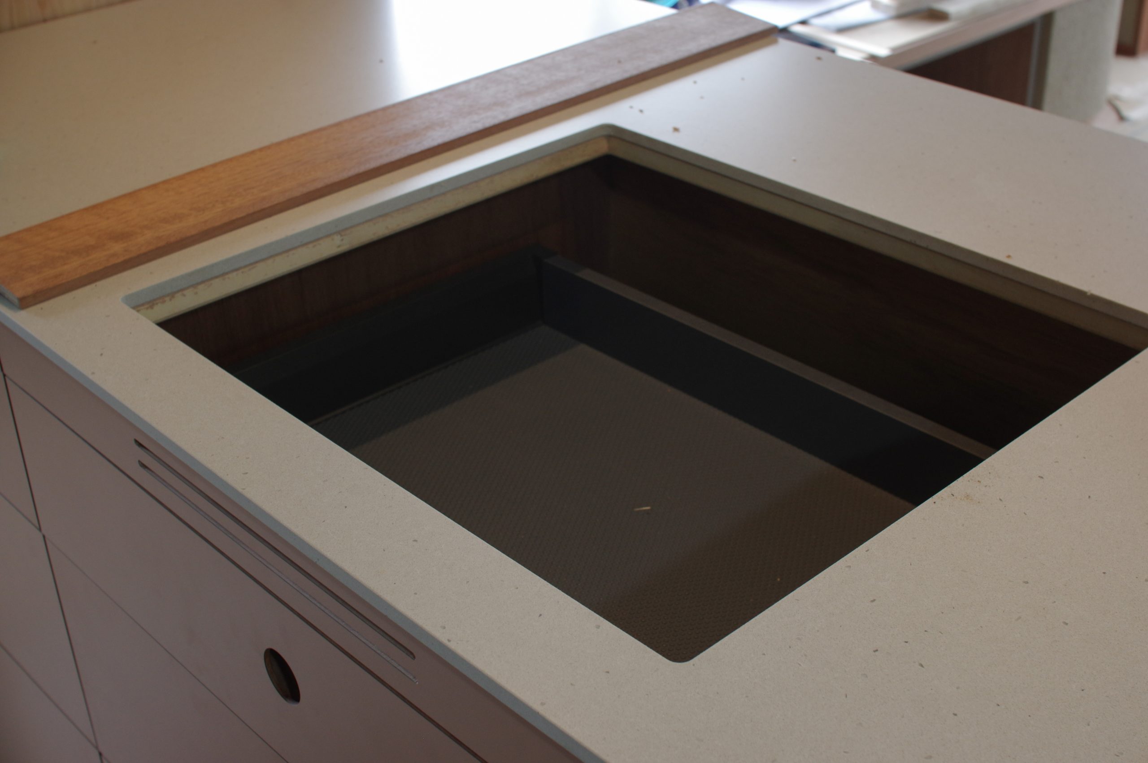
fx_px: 1434
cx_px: 574
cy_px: 382
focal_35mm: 45
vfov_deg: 29.8
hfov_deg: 43.6
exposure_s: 1/13
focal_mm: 30
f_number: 6.3
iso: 400
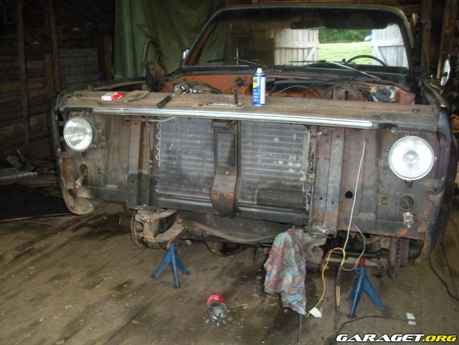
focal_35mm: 36
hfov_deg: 51.4
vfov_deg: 39.7
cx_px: 230
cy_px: 172
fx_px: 477
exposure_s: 1/30
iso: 400
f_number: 3.5
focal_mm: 6.3
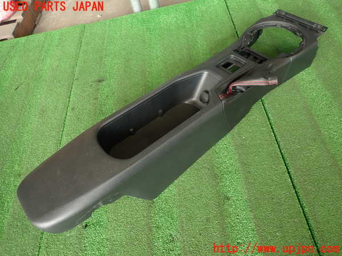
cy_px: 128
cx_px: 171
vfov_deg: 54.9
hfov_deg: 69.4
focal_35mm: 25
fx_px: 247
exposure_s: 1/60
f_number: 2
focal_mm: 4.5
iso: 200
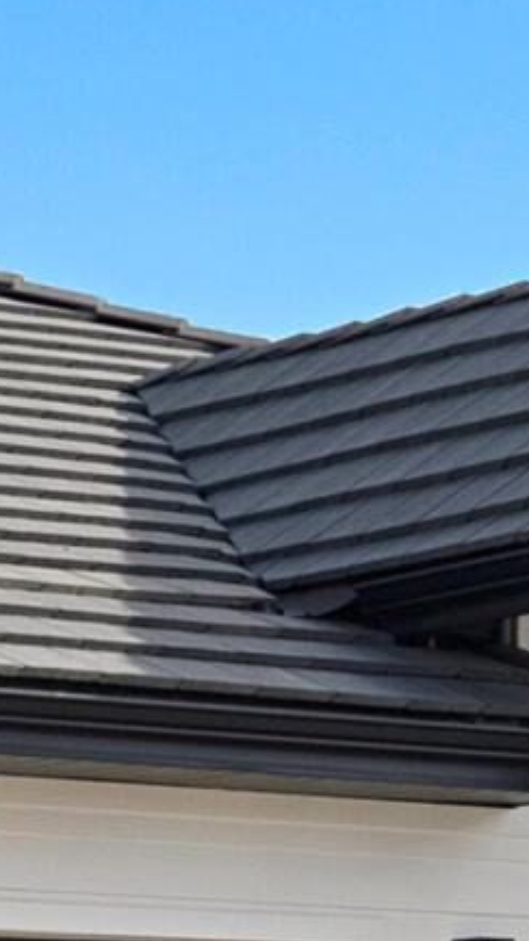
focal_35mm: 239
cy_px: 584
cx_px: -193
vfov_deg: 9.0
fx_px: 5962
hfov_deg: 5.1
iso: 640
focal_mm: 33
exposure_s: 1/400
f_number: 8
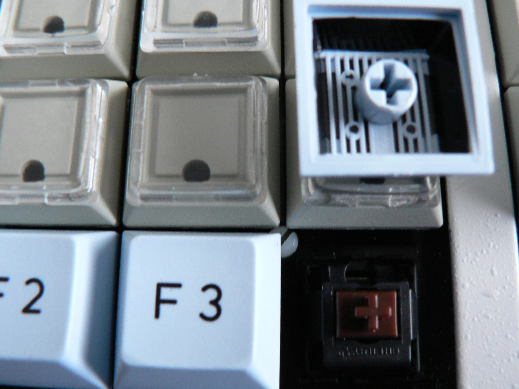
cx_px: 260
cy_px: 194
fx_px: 540
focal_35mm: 36
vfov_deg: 39.7
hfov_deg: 51.4
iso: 200
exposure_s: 1/5
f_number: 2.8
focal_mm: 6
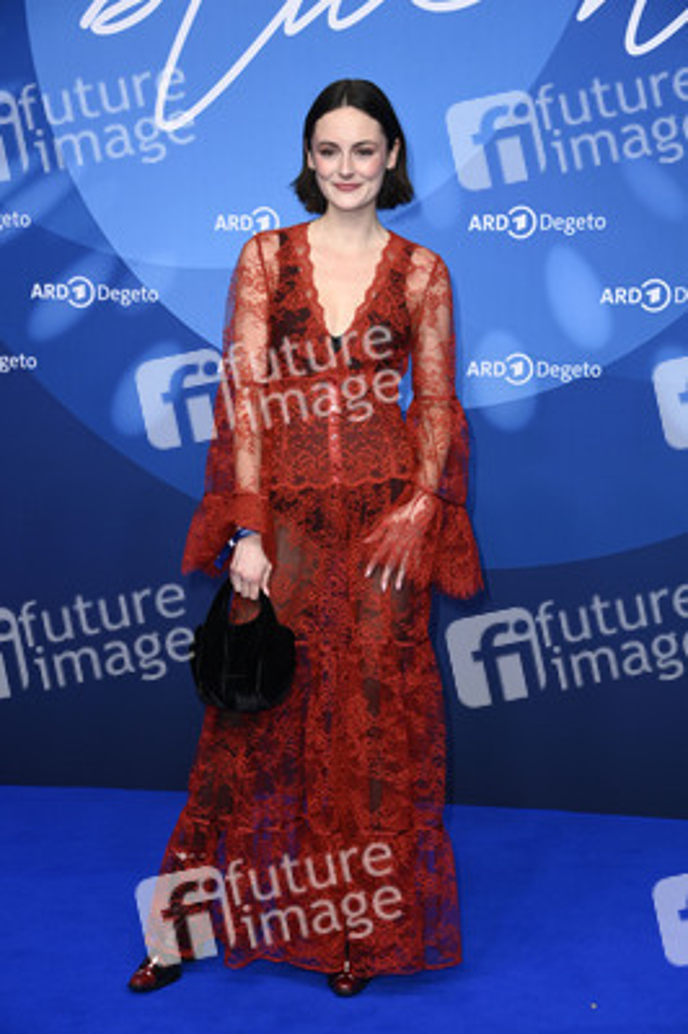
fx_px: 2010
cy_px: 517
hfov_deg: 19.4
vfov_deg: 28.9
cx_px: 344
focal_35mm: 70
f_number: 5.6
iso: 1250
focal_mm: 70
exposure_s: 1/250
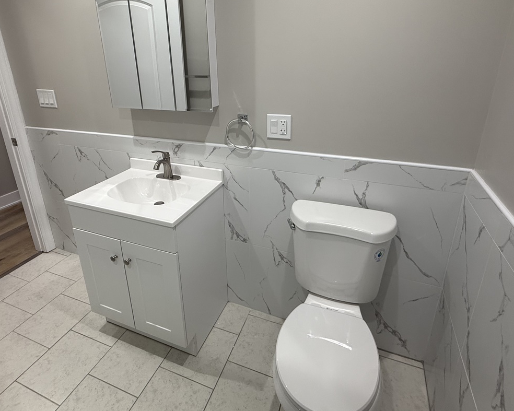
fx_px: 304
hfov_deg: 80.3
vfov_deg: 67.3
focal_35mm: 20
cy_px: 160
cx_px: 244
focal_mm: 2.22
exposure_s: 1/120
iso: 160
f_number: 2.2
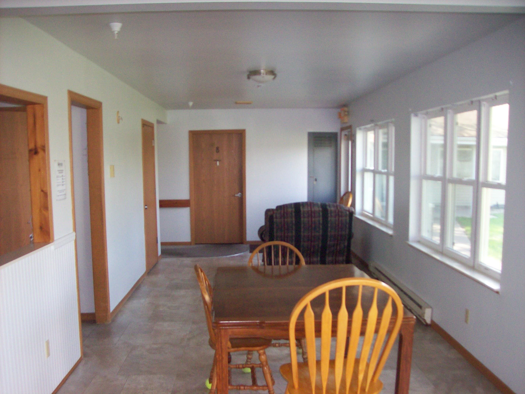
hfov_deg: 51.4
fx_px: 546
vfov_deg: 39.6
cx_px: 262
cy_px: 197
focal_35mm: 36
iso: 140
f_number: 2.7
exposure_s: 1/64
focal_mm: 6
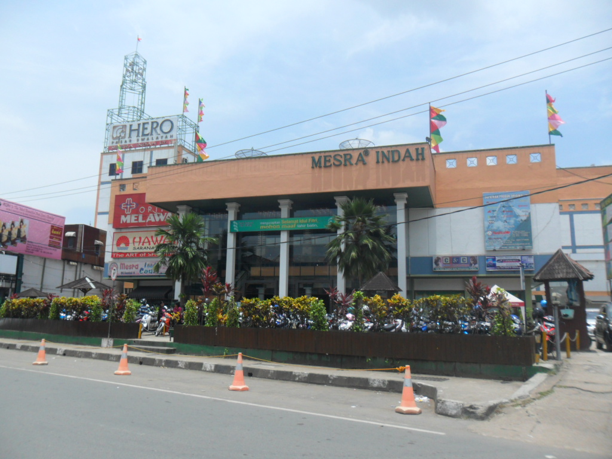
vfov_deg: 51.4
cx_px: 306
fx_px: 477
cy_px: 230
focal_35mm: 27
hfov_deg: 65.3
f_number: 8.9
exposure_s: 1/250
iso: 100
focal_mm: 4.9
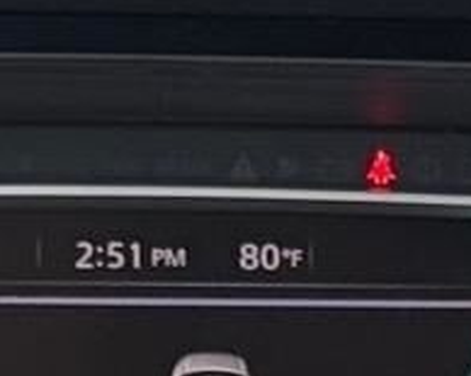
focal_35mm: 247
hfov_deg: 7.8
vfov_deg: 6.0
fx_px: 3441
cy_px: 868
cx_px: 269
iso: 80
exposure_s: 1/121
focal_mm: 6.76
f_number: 1.78
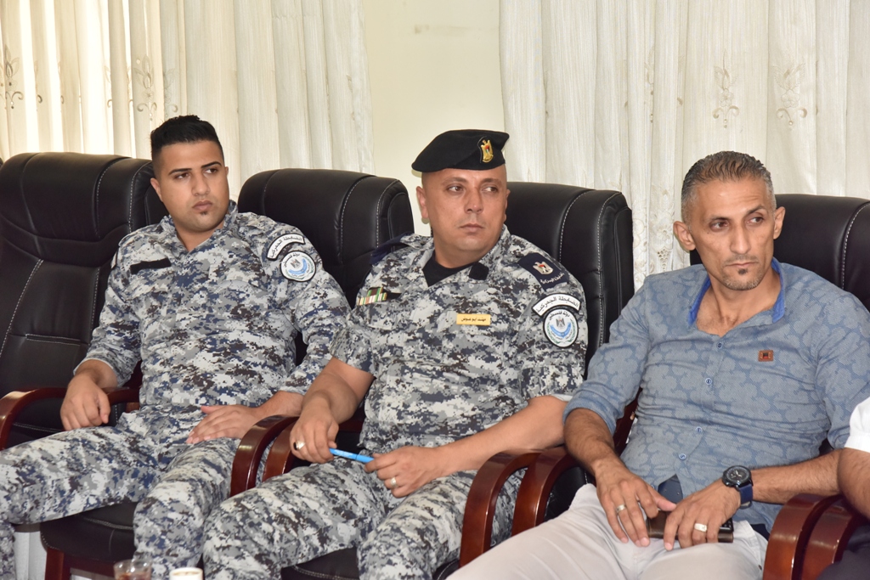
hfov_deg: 22.1
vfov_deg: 14.9
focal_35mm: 92
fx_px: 2223
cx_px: 435
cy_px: 290
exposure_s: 1/125
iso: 2500
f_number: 6.3
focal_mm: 92
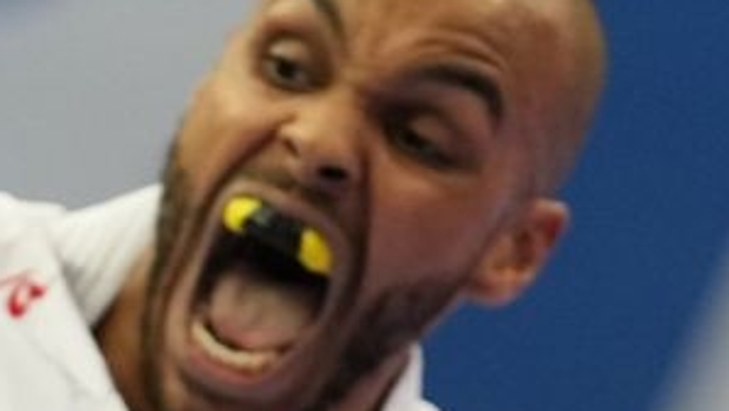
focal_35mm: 1265
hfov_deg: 1.7
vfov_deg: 1.0
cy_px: 423
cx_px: 272
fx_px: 24466
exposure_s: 1/1000
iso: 2500
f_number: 3.2
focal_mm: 200
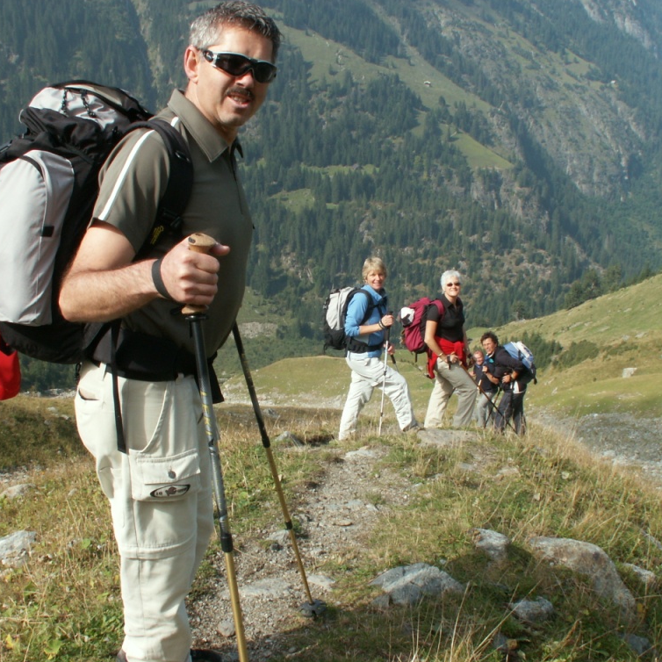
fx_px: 909
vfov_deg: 40.0
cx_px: 326
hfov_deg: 40.0
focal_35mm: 42
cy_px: 333
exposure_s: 1/100
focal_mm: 5.86
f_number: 8
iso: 50
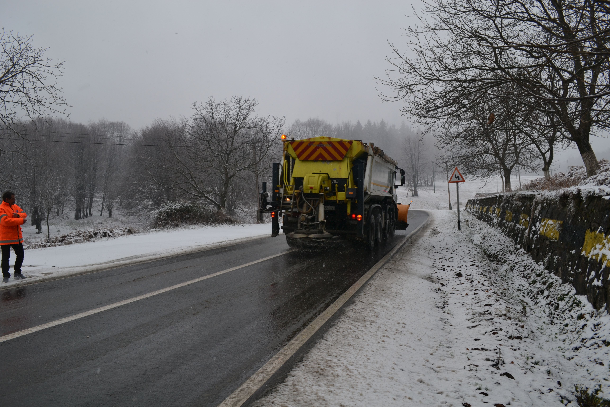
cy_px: 204
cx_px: 305
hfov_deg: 67.4
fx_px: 457
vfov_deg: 47.9
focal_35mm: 27
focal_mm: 18
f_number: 5.6
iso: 160
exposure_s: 1/125
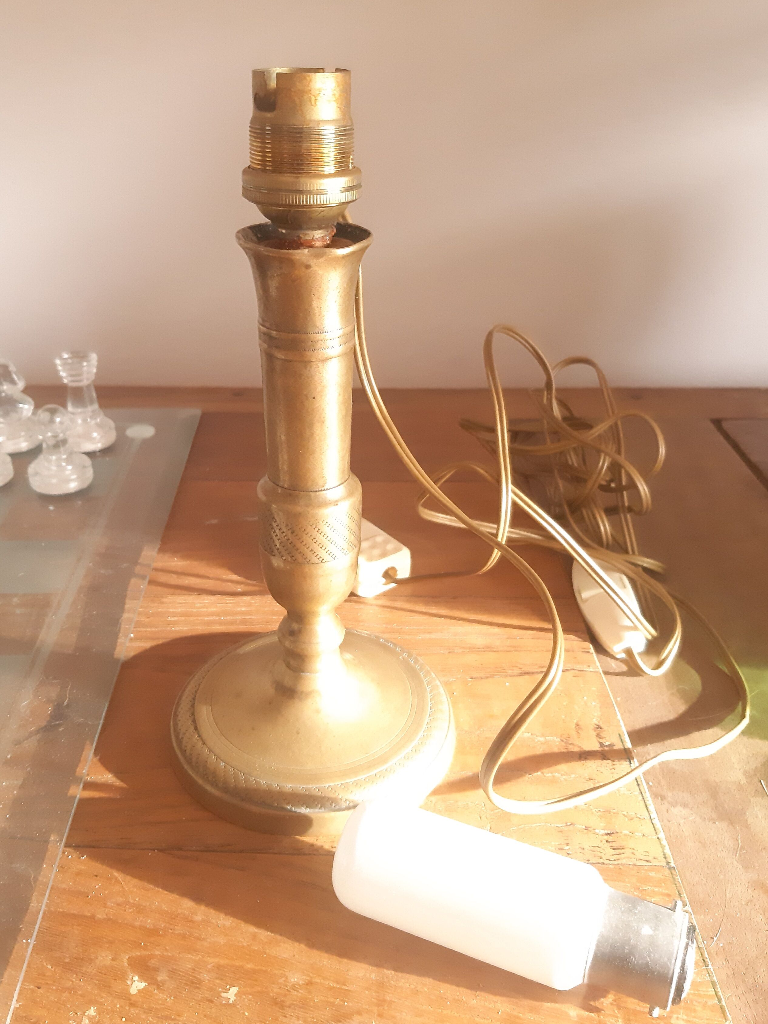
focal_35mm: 27
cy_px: 512
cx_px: 384
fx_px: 799
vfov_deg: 65.3
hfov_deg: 51.4
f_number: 1.7
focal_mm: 3.93
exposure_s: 1/100
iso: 400
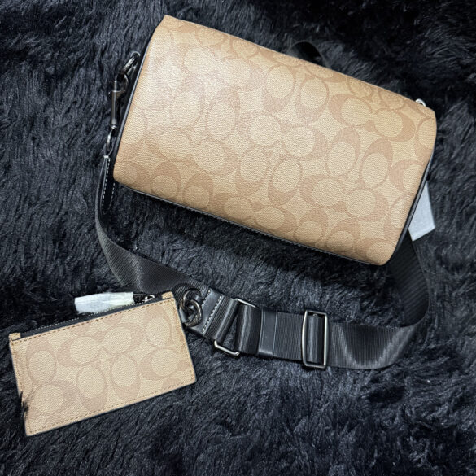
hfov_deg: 55.6
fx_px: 451
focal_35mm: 29
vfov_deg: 55.5
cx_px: 238
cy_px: 260
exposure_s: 1/41
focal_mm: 6.76
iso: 800
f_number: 1.78
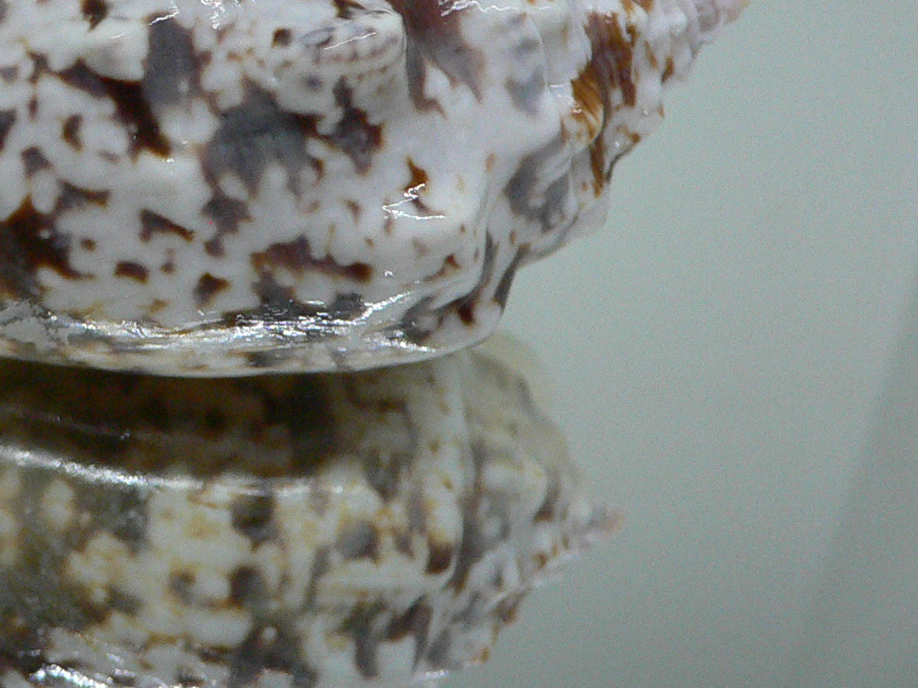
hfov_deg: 28.8
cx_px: 115
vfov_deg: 22.2
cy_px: 97
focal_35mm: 65
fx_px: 1723
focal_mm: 4.6
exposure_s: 1/60
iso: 200
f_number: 2.8
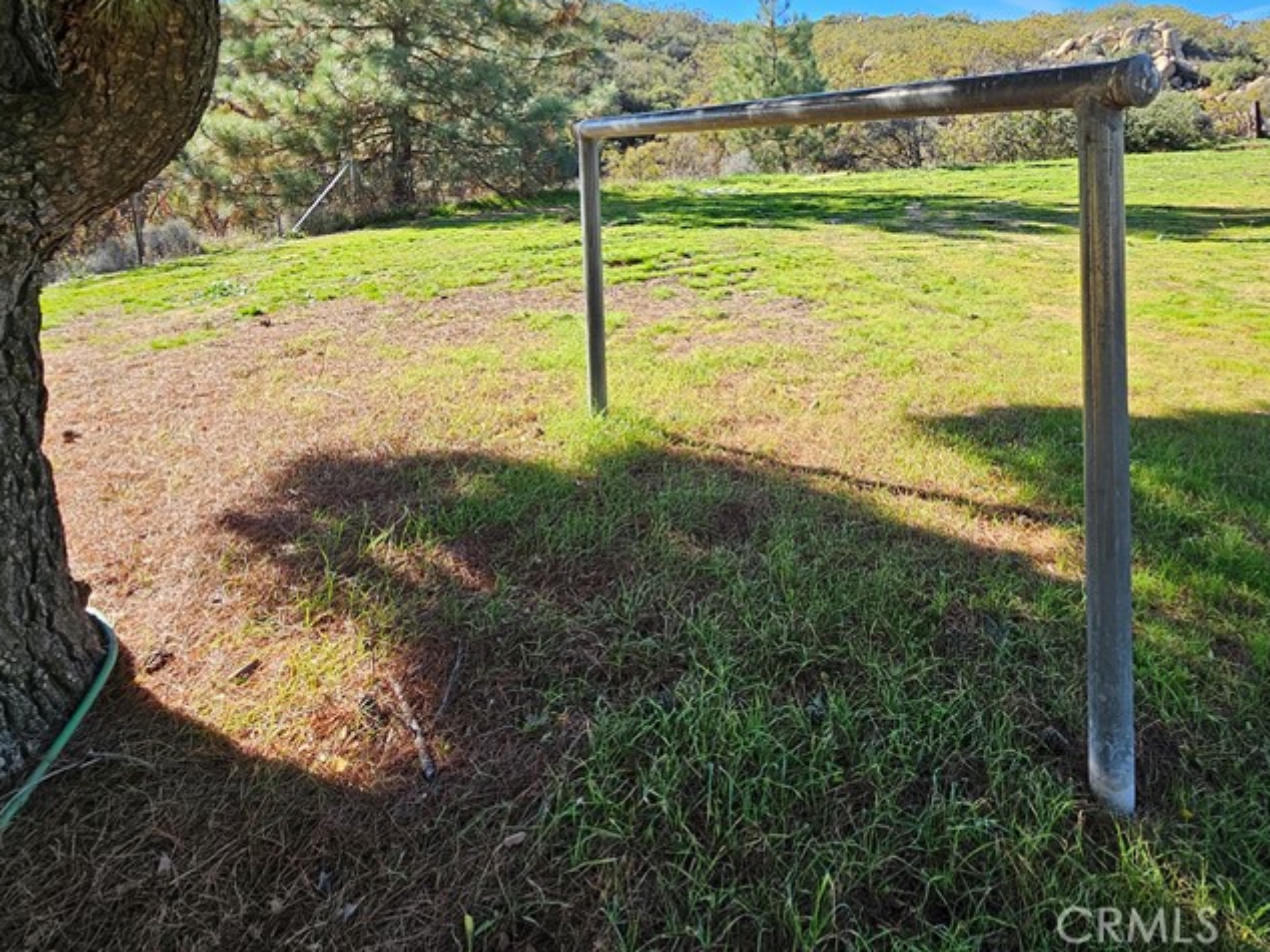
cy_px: 184
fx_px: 770
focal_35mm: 21
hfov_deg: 77.6
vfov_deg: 58.3
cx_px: 793
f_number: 2.2
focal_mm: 2.2
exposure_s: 1/551
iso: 50
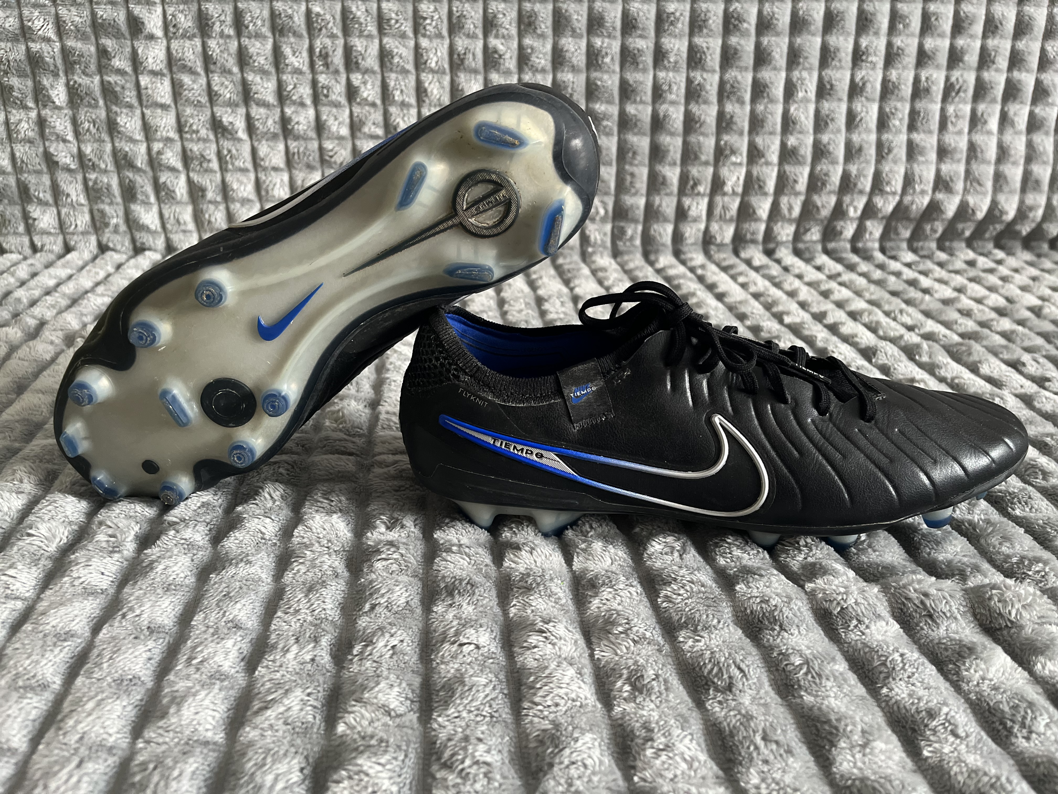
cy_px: 397
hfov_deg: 67.3
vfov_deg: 53.1
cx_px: 529
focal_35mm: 26
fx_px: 795
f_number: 1.6
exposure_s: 1/50
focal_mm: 5.1
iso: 320
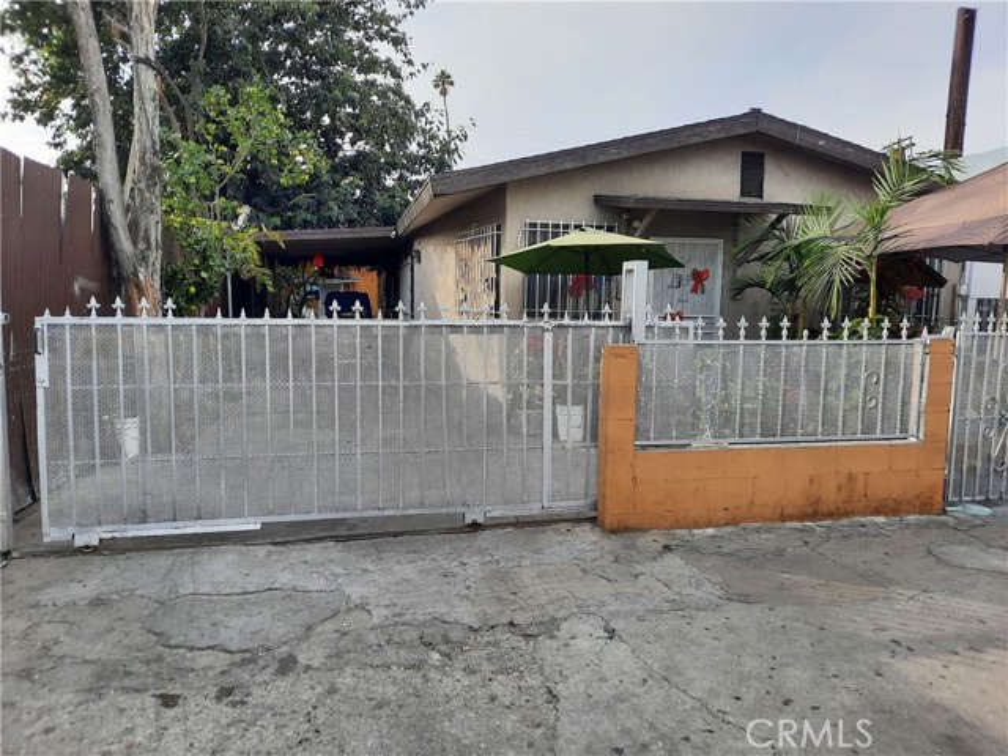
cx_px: 504
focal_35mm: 25
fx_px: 728
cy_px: 378
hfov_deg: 69.4
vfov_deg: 54.9
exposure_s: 1/344
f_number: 2
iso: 32
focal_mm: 4.6
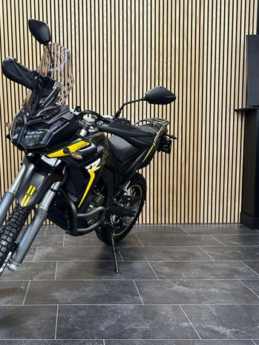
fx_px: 329
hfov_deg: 41.6
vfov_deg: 55.3
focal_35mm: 33
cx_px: 62
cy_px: 176
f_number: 1.78
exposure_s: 1/50
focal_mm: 6.86
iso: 160
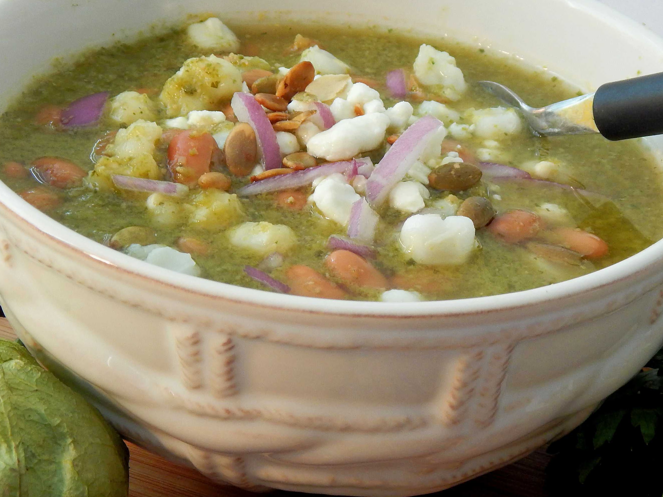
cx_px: 344
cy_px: 295
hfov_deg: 18.5
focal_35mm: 106
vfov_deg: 14.0
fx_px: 2030
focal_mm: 10.9
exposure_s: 1/30
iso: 200
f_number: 4
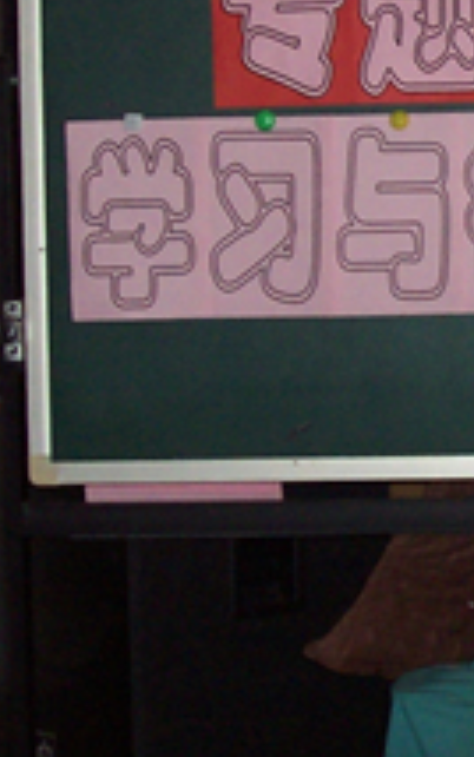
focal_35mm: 141
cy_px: 292
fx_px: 2910
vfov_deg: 14.8
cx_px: 817
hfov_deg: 9.0
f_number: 3
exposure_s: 1/60
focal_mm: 7
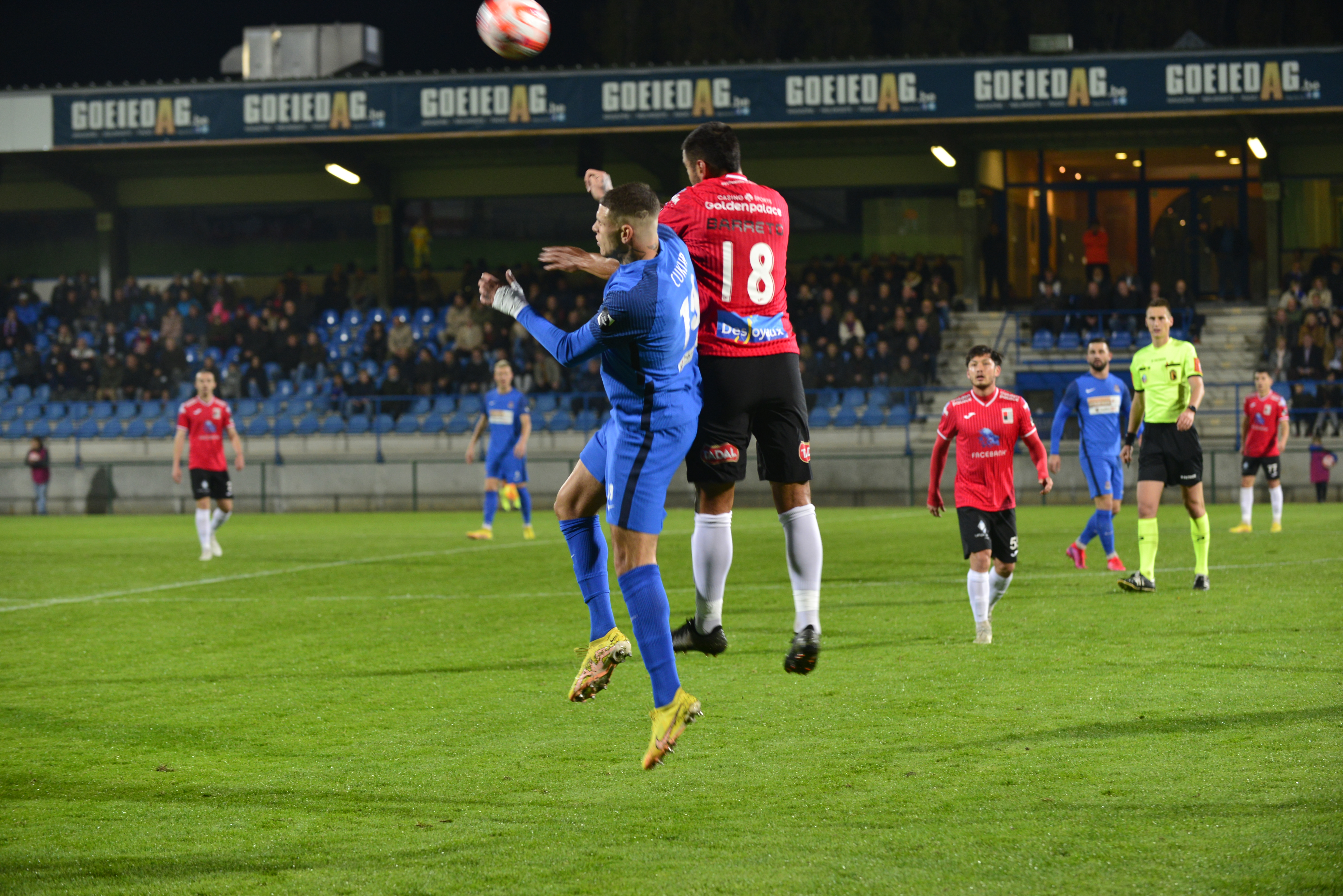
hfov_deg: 17.6
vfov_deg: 11.8
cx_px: 672
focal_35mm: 116
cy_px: 448
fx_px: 4329
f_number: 4
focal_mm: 116
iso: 1000
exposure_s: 1/250
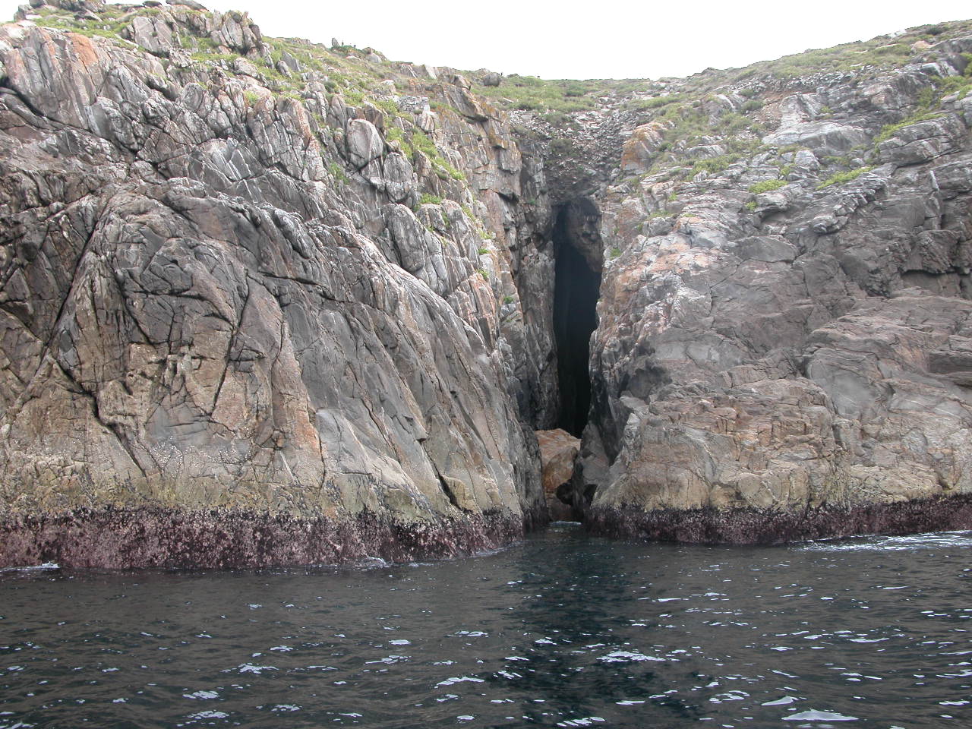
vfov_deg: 40.7
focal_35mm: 35
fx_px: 983
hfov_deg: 52.6
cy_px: 364
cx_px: 486
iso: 100
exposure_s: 1/173
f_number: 4.5
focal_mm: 9
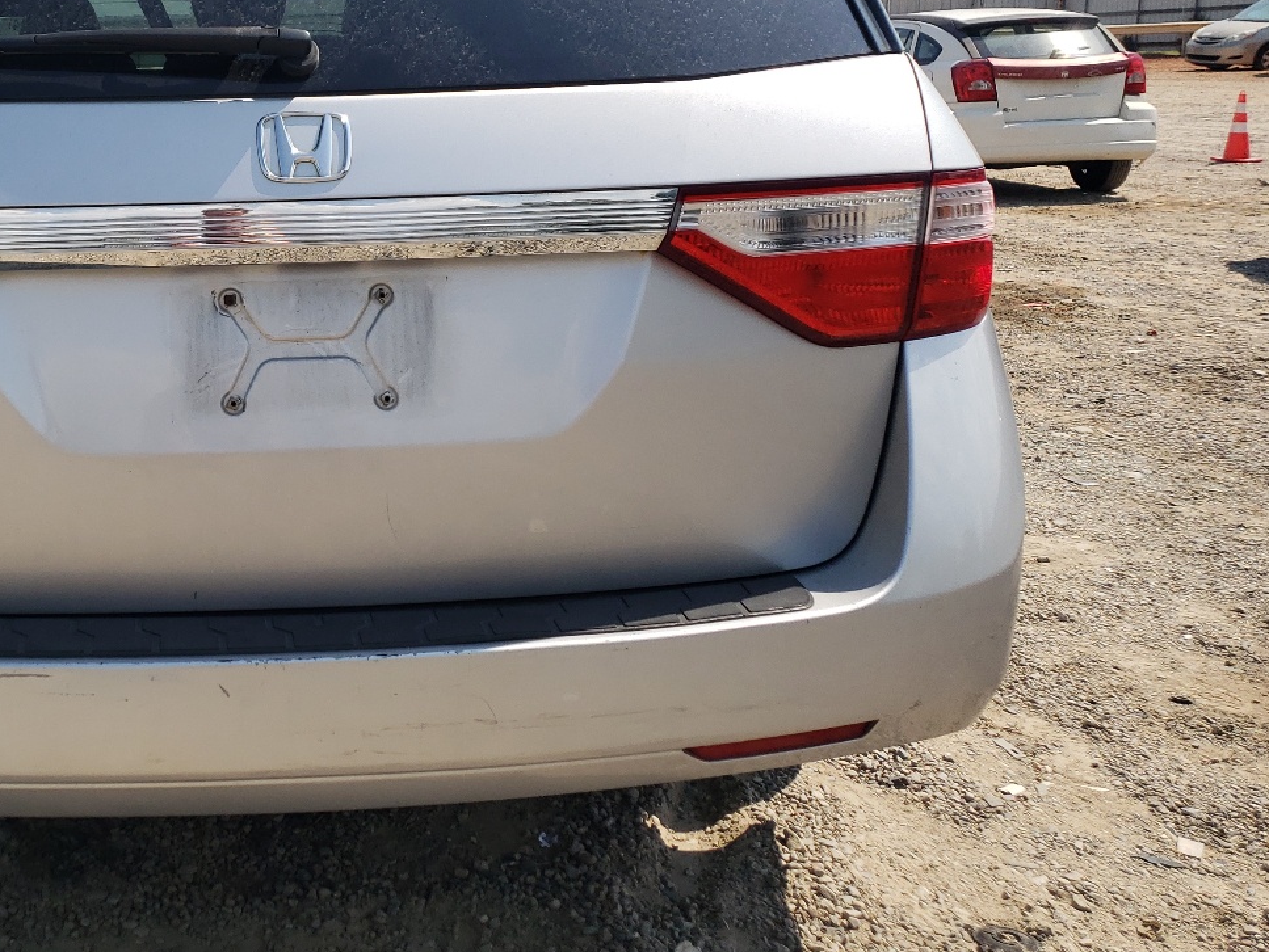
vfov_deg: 33.3
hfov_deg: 41.9
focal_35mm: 43
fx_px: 1577
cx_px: 251
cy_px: 316
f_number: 1.5
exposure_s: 1/3333
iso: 50
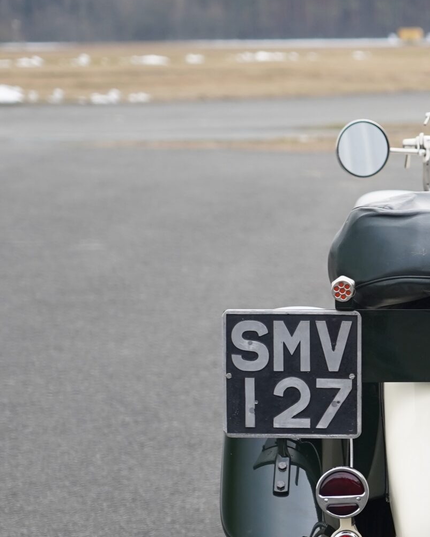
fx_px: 4042
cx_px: 669
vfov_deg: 7.6
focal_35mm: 254
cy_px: 415
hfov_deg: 6.0
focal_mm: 71
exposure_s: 1/160
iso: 320
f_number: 4
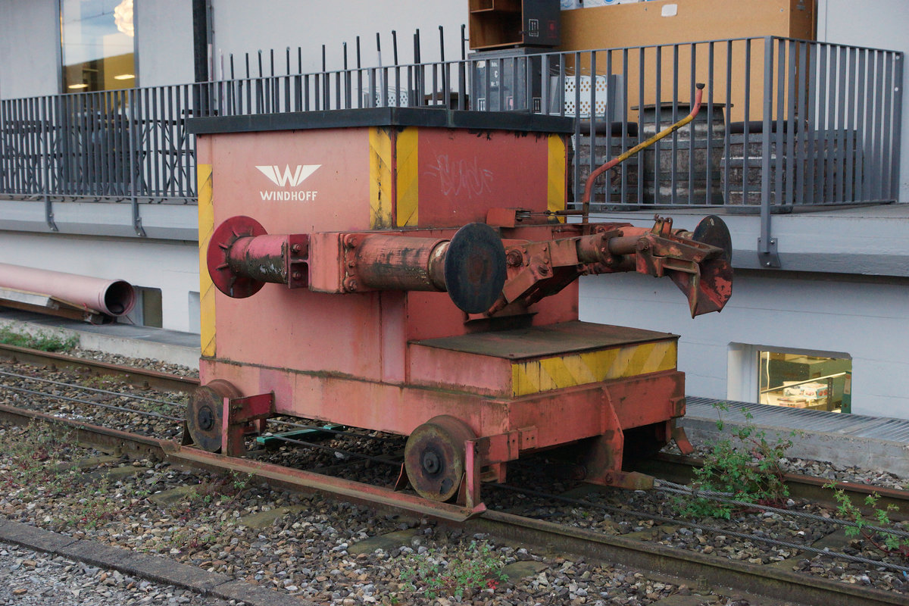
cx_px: 454
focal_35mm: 52
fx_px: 1326
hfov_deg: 37.9
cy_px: 303
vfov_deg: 25.8
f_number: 4
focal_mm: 35
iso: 1600
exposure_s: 1/100
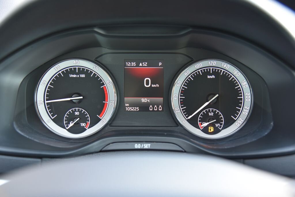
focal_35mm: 44
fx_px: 361
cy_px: 98
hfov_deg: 44.5
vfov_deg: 30.6
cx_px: 148
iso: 500
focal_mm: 44
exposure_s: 1/15
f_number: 4
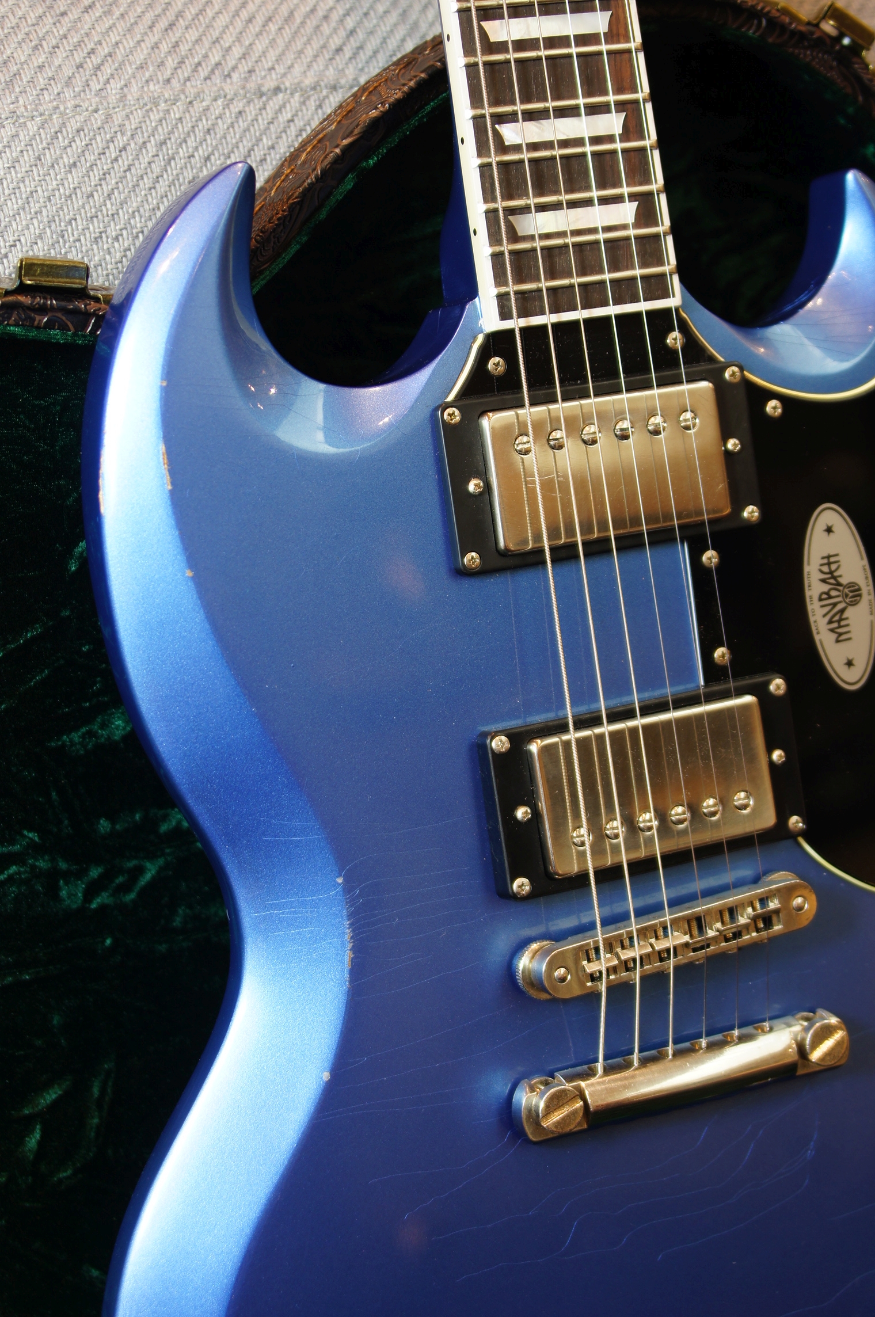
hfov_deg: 20.1
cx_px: 438
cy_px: 658
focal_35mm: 68
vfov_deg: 29.9
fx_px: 2467
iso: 100
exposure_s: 1/8
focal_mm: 45
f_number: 4.5
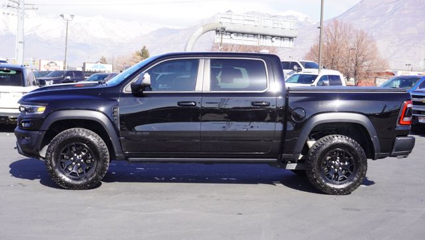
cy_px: 138
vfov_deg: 20.1
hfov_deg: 34.9
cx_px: 212
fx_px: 676
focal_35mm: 60
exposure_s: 1/100
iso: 100
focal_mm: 38
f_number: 9
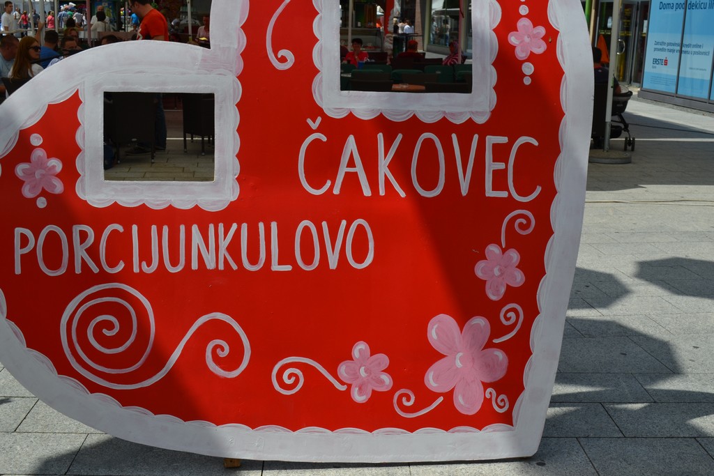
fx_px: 863
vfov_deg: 30.9
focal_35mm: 44
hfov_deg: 45.0
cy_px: 238
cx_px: 357
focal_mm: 29
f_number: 9
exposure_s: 1/320
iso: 100
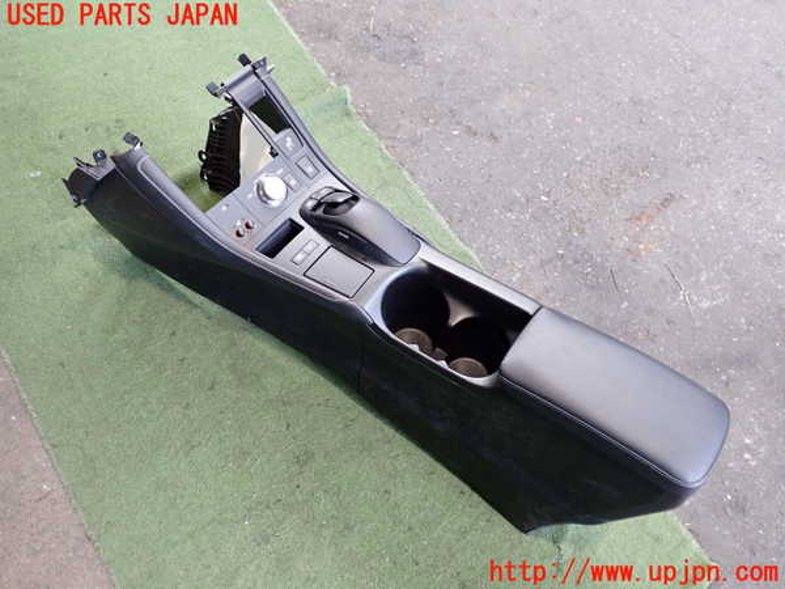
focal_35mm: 30
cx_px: 392
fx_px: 680
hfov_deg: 60.0
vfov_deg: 46.8
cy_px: 294
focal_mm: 5.4
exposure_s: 1/30
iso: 250
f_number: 2.3
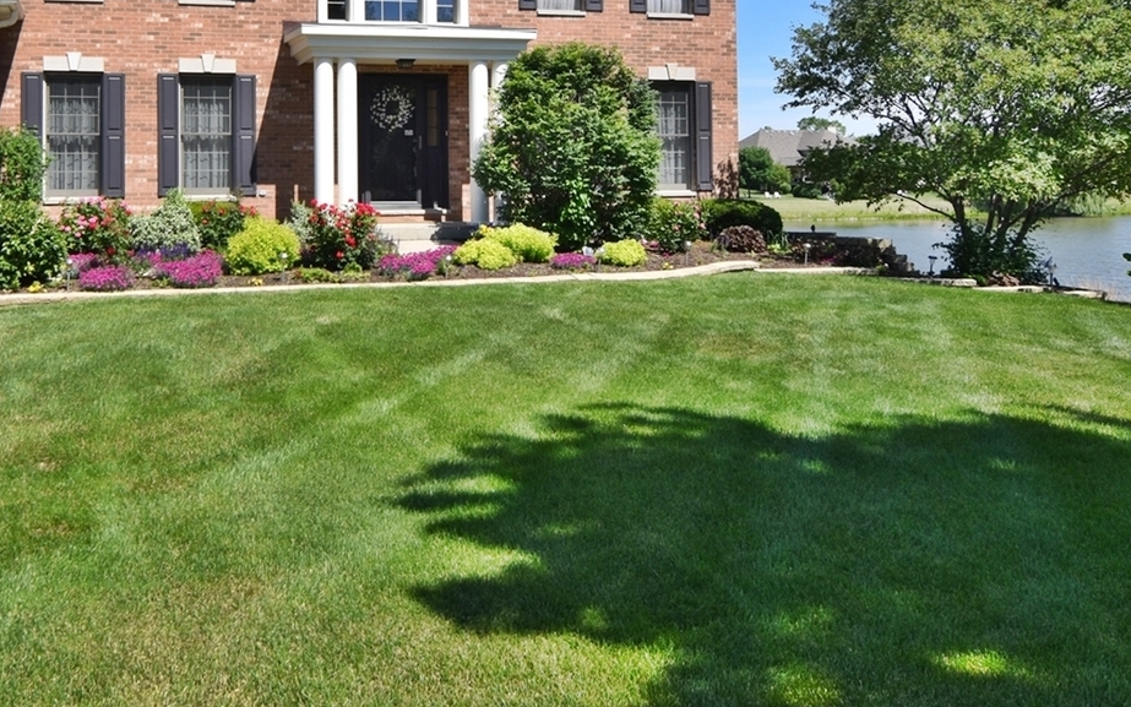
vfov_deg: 35.2
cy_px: 142
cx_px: 342
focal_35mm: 35
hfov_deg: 53.9
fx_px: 1076
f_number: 9.5
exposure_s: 1/350
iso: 200
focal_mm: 13
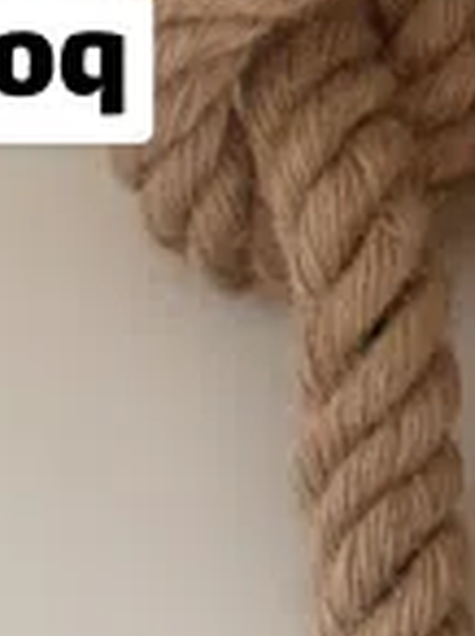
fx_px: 3872
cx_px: 811
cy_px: 771
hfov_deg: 6.9
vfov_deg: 9.3
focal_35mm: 211
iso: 100
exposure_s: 1/93
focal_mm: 6.76
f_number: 1.78
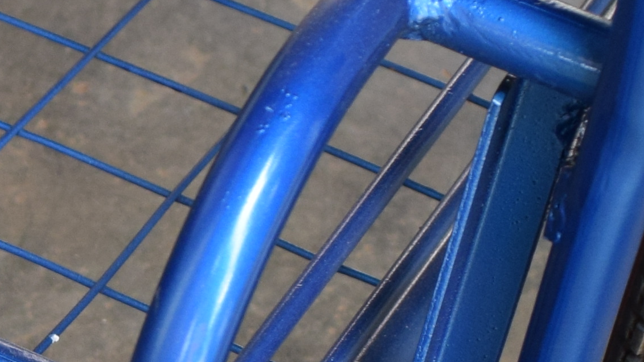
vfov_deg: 7.9
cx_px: -137
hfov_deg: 13.9
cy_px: 523
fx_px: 2561
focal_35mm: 150
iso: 400
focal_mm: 18
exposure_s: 1/80
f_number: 4.5
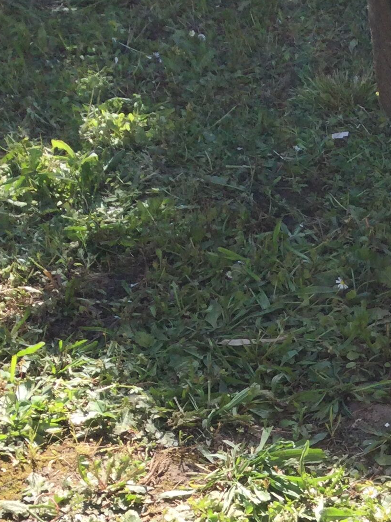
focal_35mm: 93
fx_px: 1401
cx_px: 520
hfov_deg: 15.1
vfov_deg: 19.7
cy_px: 649
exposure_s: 1/468
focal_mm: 3.3
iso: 25
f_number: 2.4
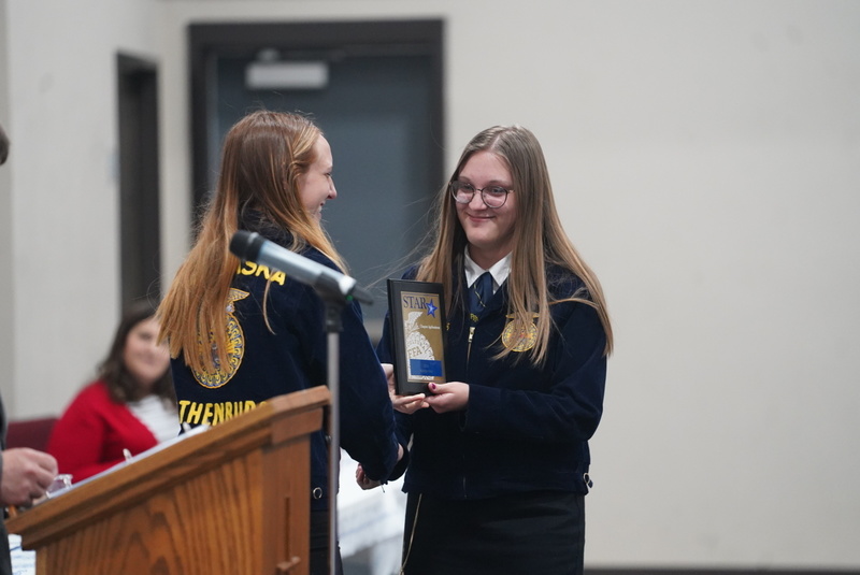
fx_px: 4782
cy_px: 288
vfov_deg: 6.9
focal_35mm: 200
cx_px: 430
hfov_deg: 10.3
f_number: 3.2
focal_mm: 200
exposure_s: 1/500
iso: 6400
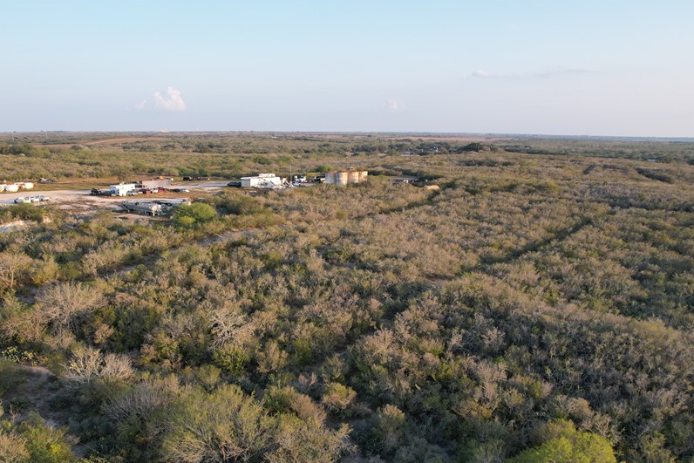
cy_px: 313
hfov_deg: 61.7
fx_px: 578
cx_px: 306
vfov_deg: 43.0
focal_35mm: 30
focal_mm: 8.38
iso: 120
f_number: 2.8
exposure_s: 1/500
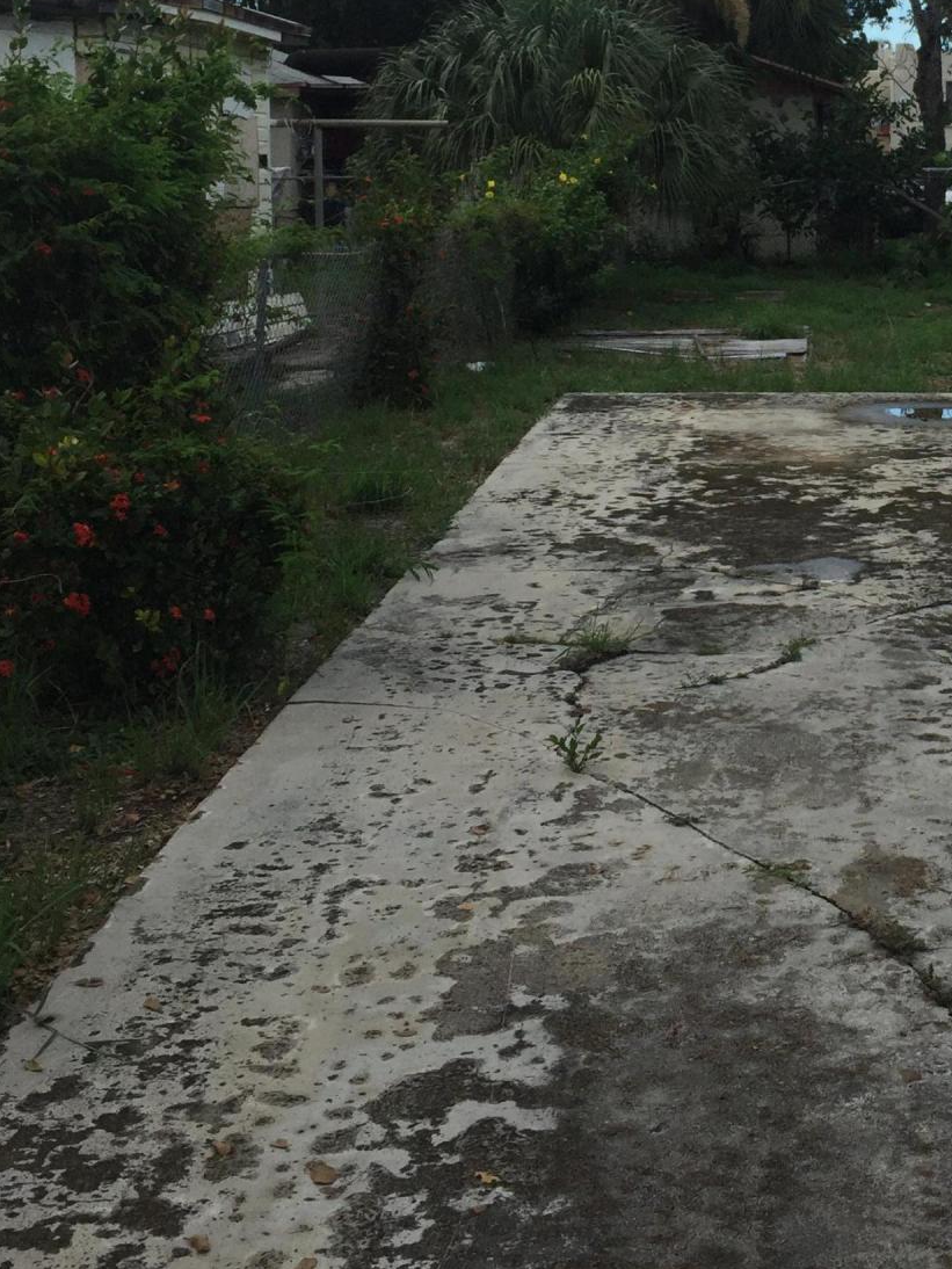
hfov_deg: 26.7
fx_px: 1943
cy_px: 316
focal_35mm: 53
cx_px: 828
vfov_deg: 35.4
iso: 32
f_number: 2.2
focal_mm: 4.15
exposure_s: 1/1041
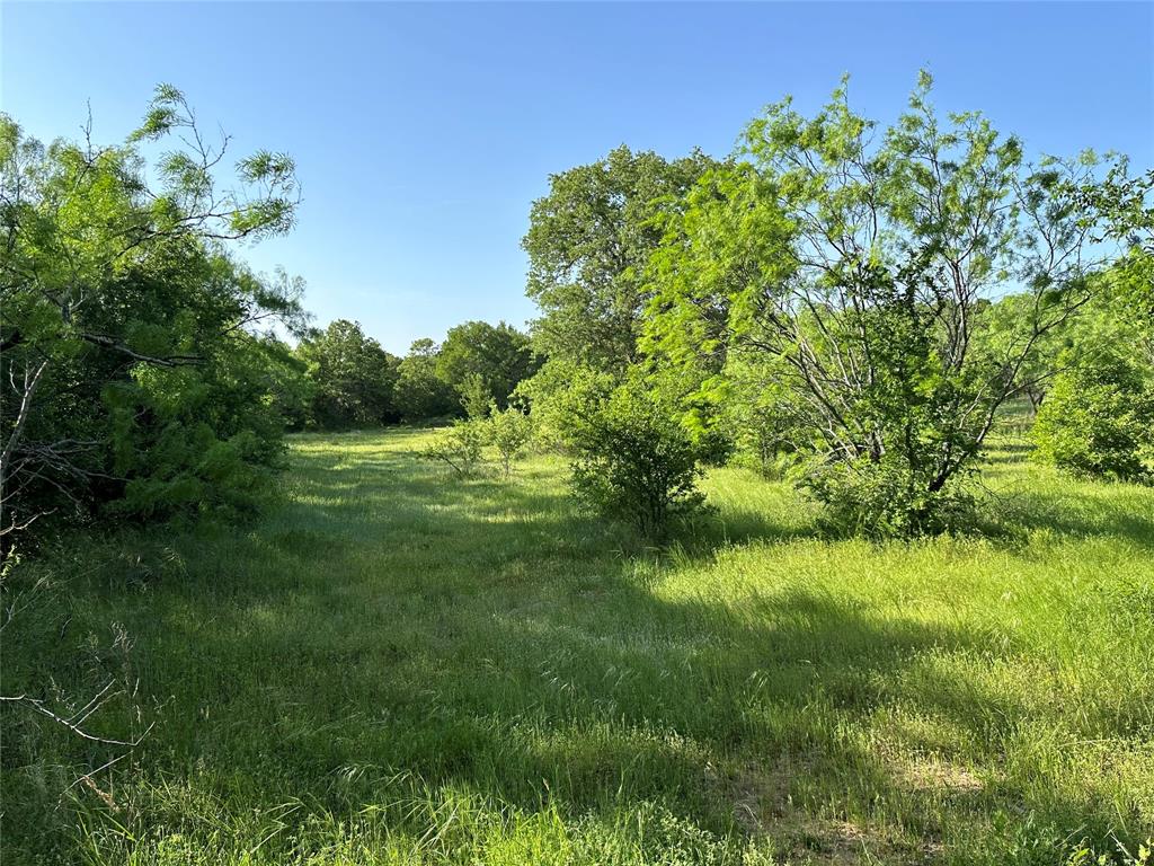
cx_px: 577
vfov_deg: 56.8
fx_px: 800
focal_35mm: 24
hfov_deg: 71.6
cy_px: 433
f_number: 1.78
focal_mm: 6.86
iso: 80
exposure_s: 1/2410
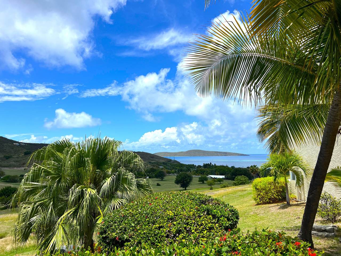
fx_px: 256
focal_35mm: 26
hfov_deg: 67.3
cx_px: 170
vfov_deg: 53.1
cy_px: 128
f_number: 1.5
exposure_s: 1/6211
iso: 50
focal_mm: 5.7
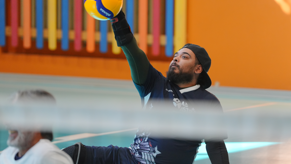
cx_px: 144
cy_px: 54
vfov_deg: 4.8
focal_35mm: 254
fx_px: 1960
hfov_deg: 8.5
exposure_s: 1/640
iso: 1600
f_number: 3.2
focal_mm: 200
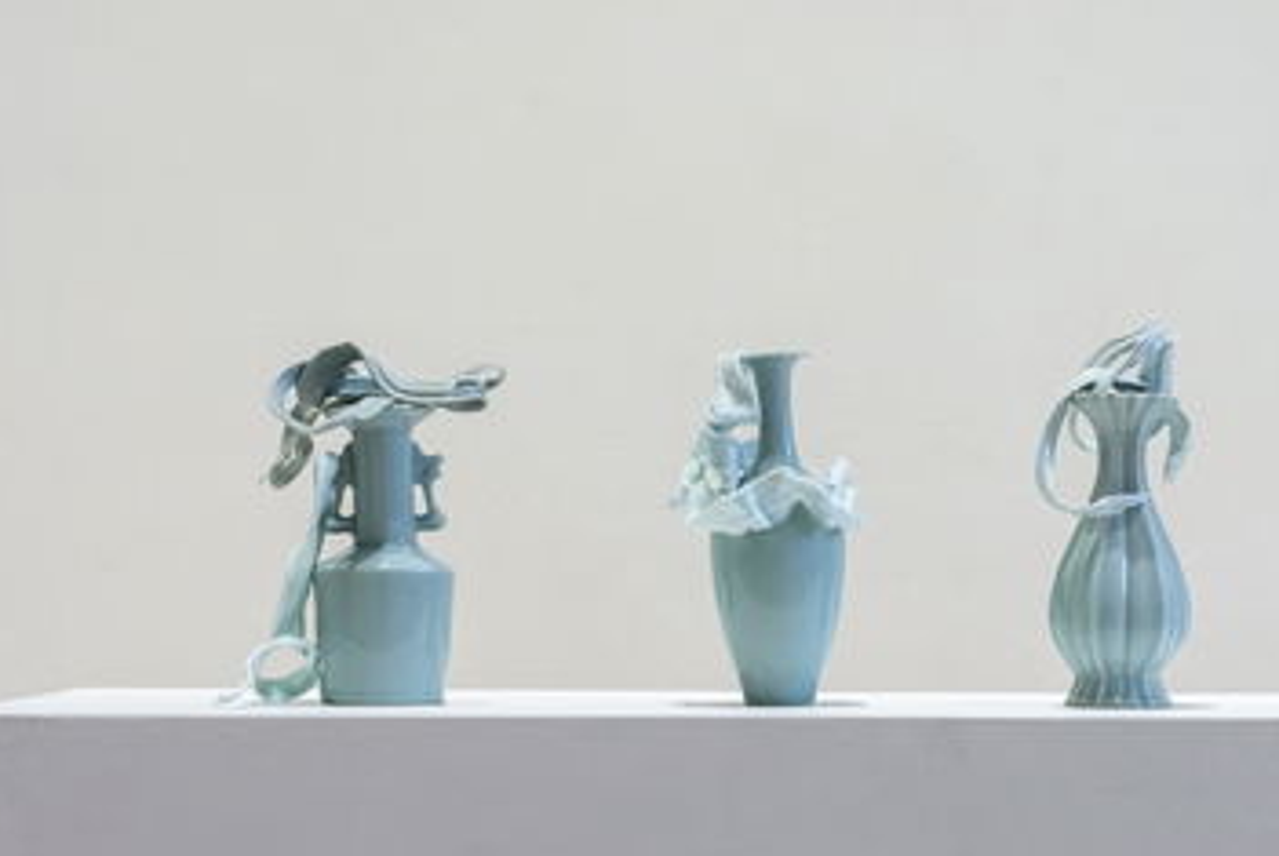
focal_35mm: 102
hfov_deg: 19.9
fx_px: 3628
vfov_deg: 13.5
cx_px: 889
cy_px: 379
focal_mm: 70
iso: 2500
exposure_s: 1/200
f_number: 7.1
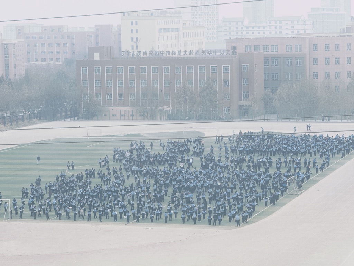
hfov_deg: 16.4
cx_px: 177
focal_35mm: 120
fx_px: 1227
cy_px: 133
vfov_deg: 12.3
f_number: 2.8
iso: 40
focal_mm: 15.66
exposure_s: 1/263
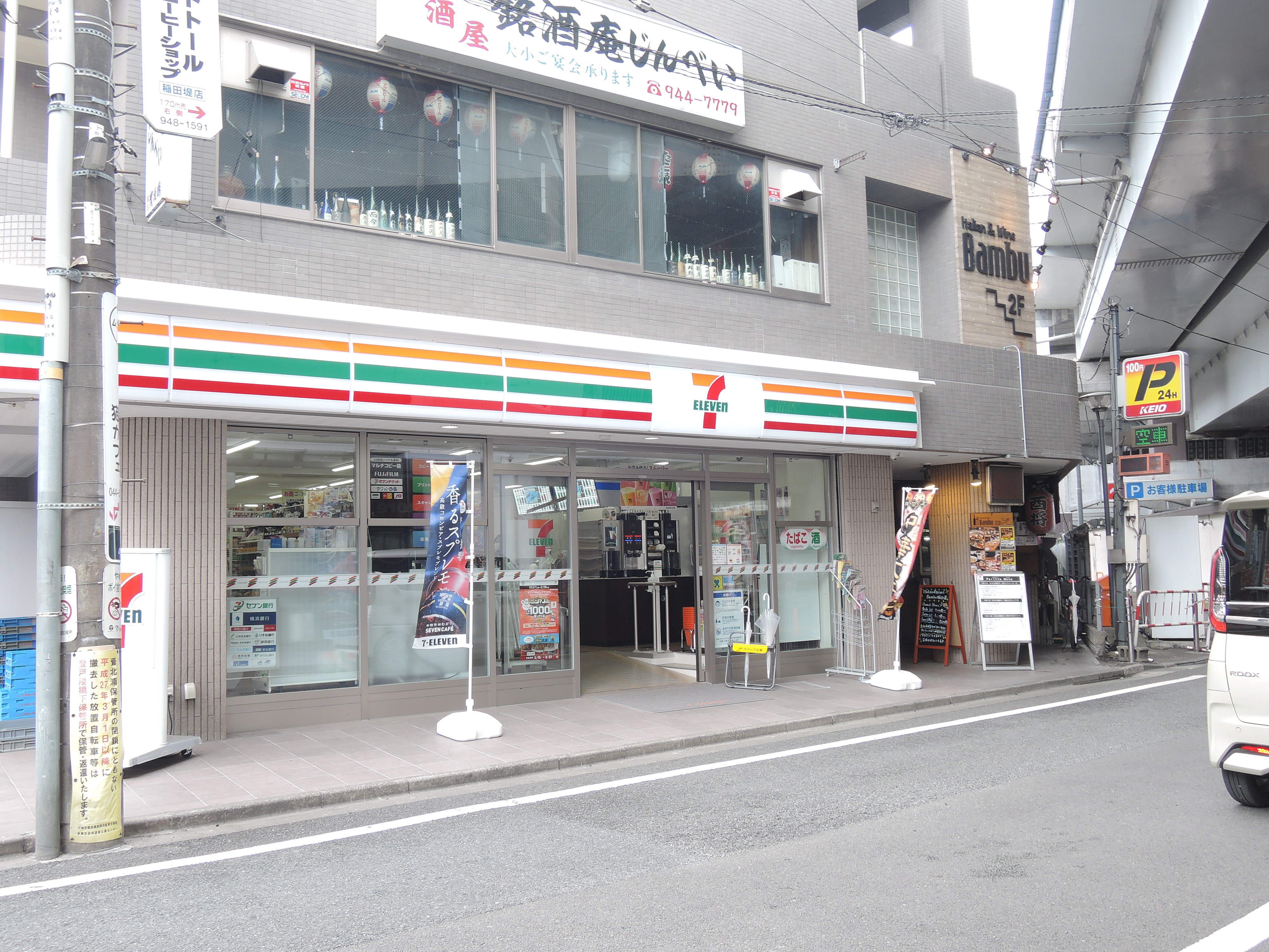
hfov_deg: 58.4
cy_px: 476
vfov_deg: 45.4
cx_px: 634
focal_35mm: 31
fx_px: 1136
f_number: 4
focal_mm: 6.6
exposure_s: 1/30
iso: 80
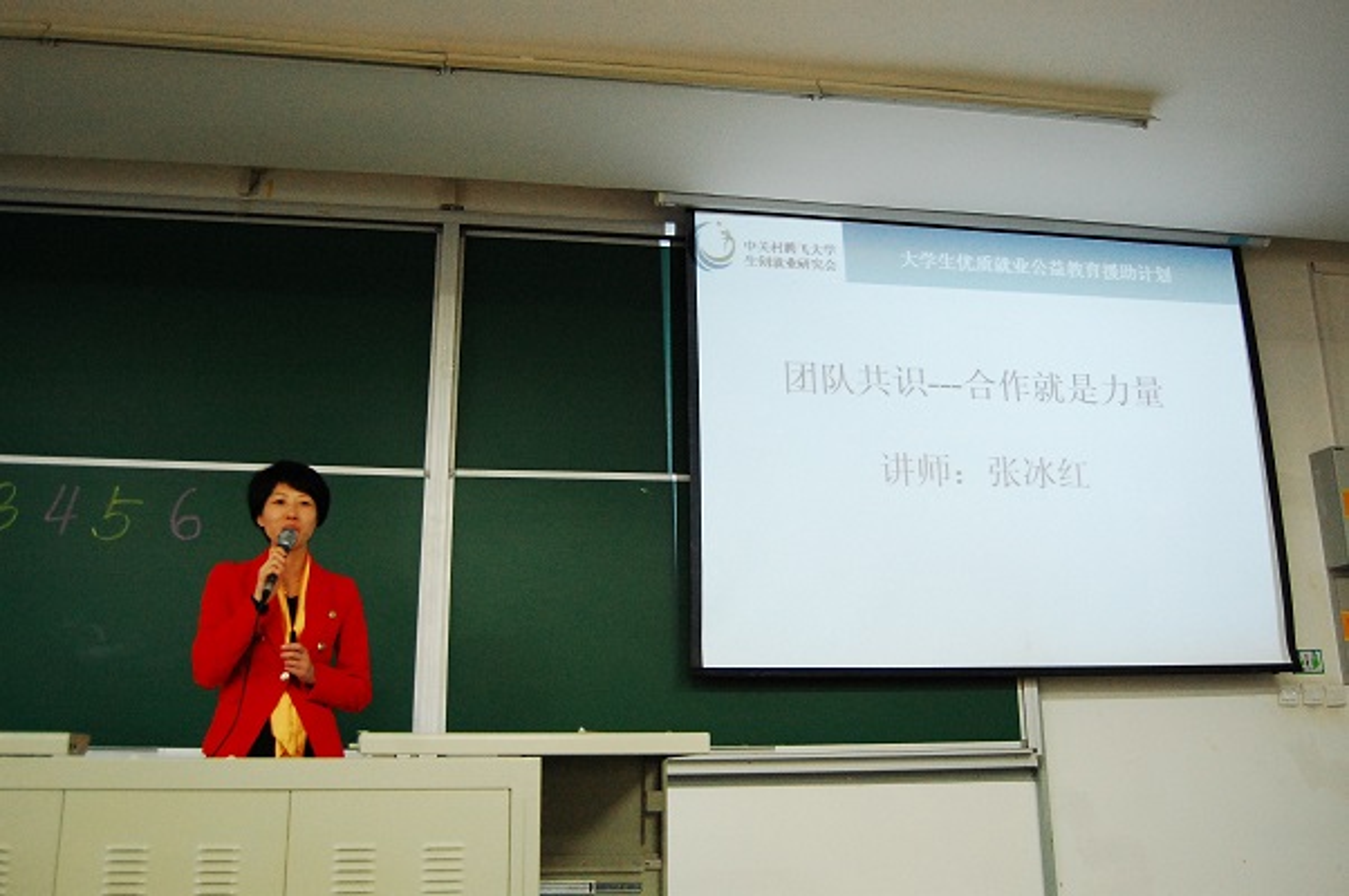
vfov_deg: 43.5
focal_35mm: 30
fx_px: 1123
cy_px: 448
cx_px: 674
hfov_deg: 62.0
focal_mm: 20
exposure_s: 1/80
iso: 1600
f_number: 3.8
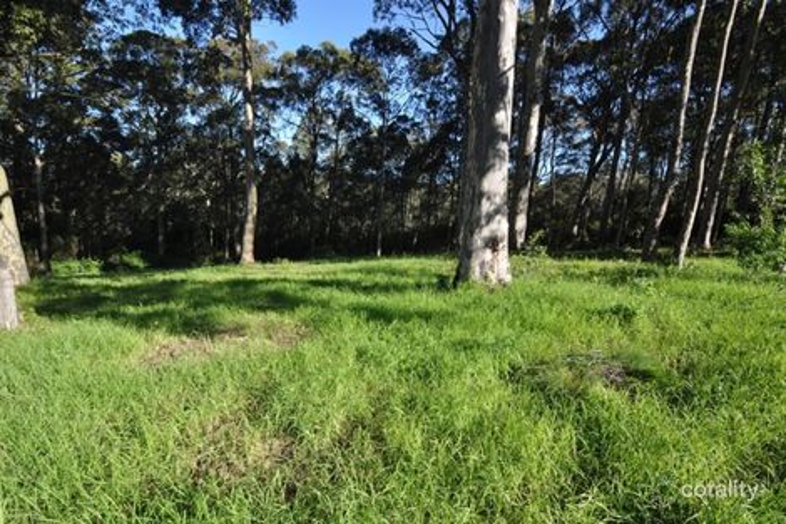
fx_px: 360
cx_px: 393
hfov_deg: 95.0
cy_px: 262
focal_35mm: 16
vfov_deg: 72.0
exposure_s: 1/200
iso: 200
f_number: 7.1
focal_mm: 11
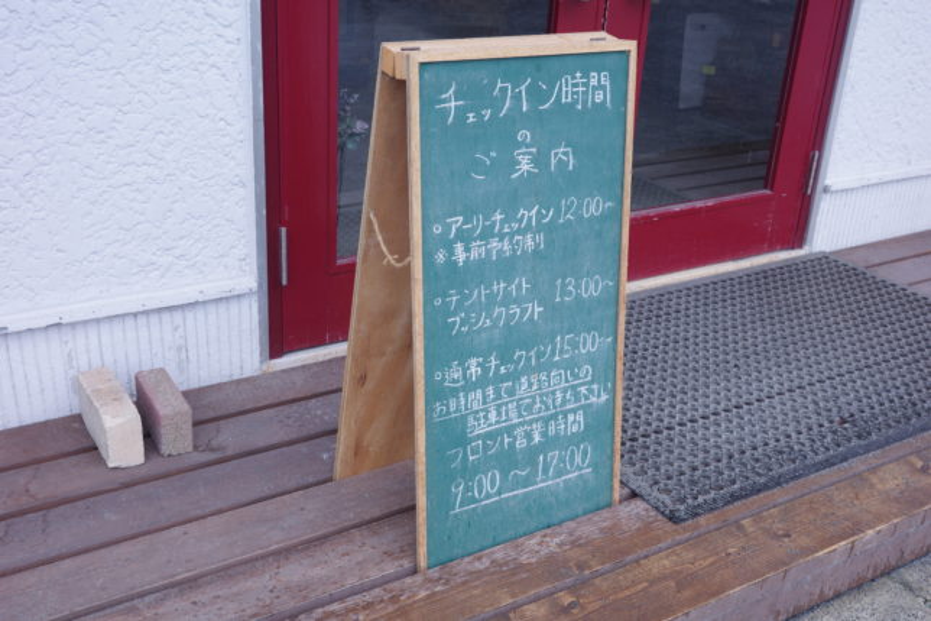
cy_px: 310
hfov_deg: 48.5
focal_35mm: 40
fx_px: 1034
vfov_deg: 33.4
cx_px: 466
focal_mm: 26
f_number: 5
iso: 200
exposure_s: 1/400
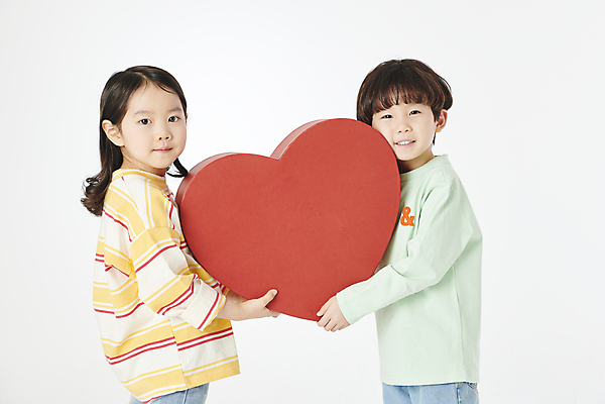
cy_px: 202
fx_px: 1680
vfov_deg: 13.7
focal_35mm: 100
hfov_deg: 20.4
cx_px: 302
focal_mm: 100
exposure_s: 1/125
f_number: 8
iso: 160
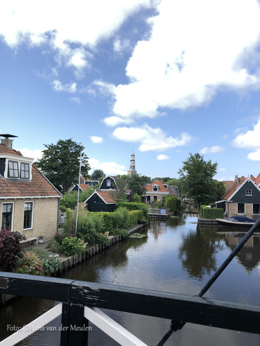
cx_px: 130
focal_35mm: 28
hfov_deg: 49.8
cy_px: 173
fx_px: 280
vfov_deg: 63.4
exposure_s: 1/917
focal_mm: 3.99
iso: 20
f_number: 1.8
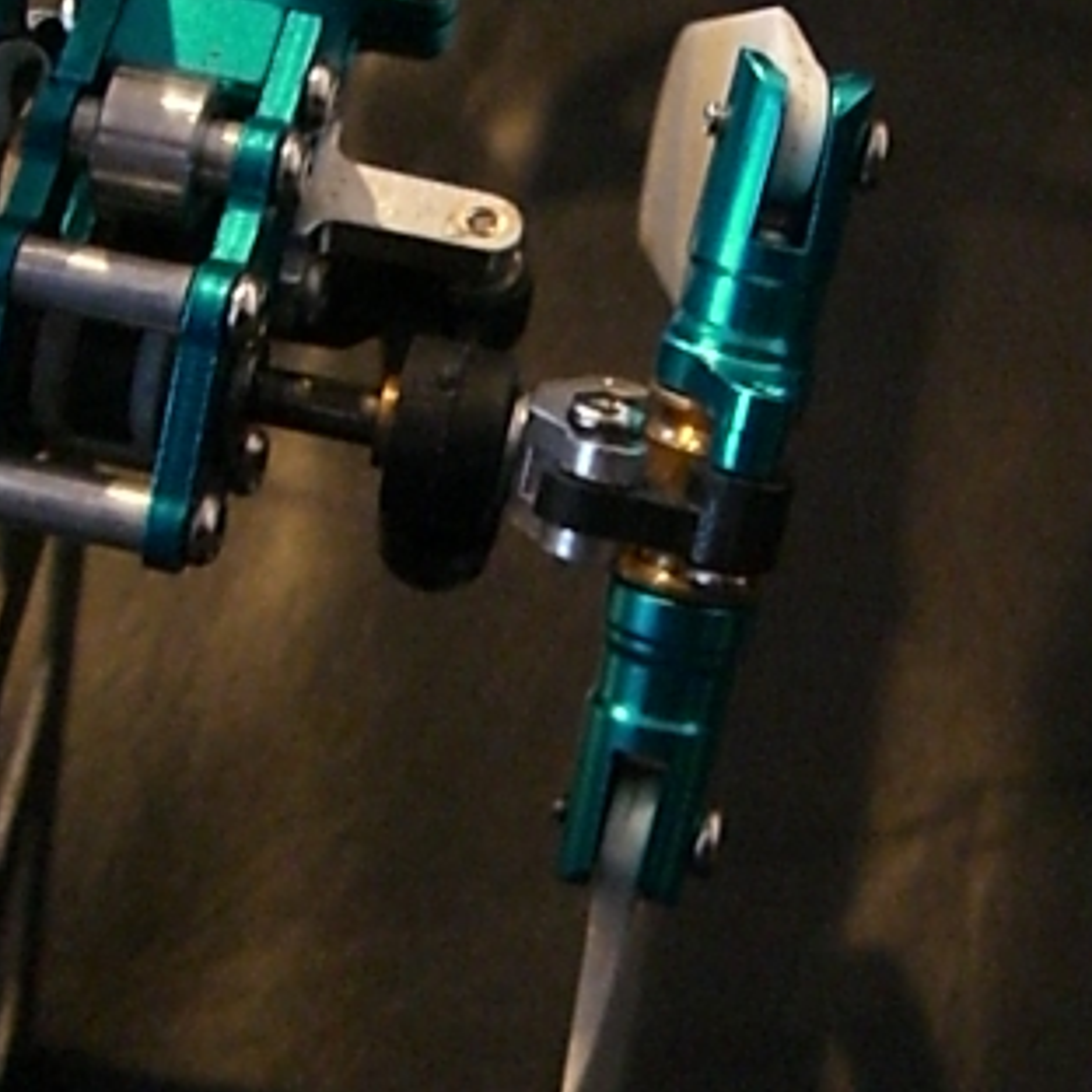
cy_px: 532
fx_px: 2463
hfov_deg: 25.0
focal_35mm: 69
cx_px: 606
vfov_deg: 25.0
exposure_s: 1/15
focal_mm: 6.2
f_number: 2.7
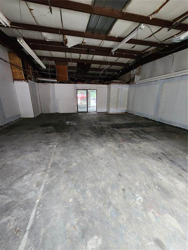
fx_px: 94
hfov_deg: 89.9
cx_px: 94
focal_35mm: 13
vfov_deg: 106.2
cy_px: 125
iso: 320
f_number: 2.2
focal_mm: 1.74
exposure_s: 1/60
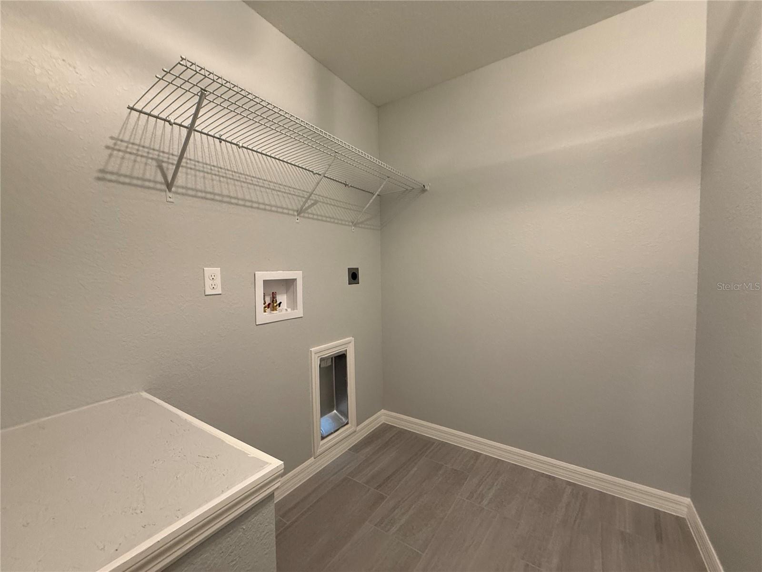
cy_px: 286
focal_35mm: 14
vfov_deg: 85.7
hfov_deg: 102.1
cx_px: 381
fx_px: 308
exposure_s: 1/60
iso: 400
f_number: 2.2
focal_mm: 2.22
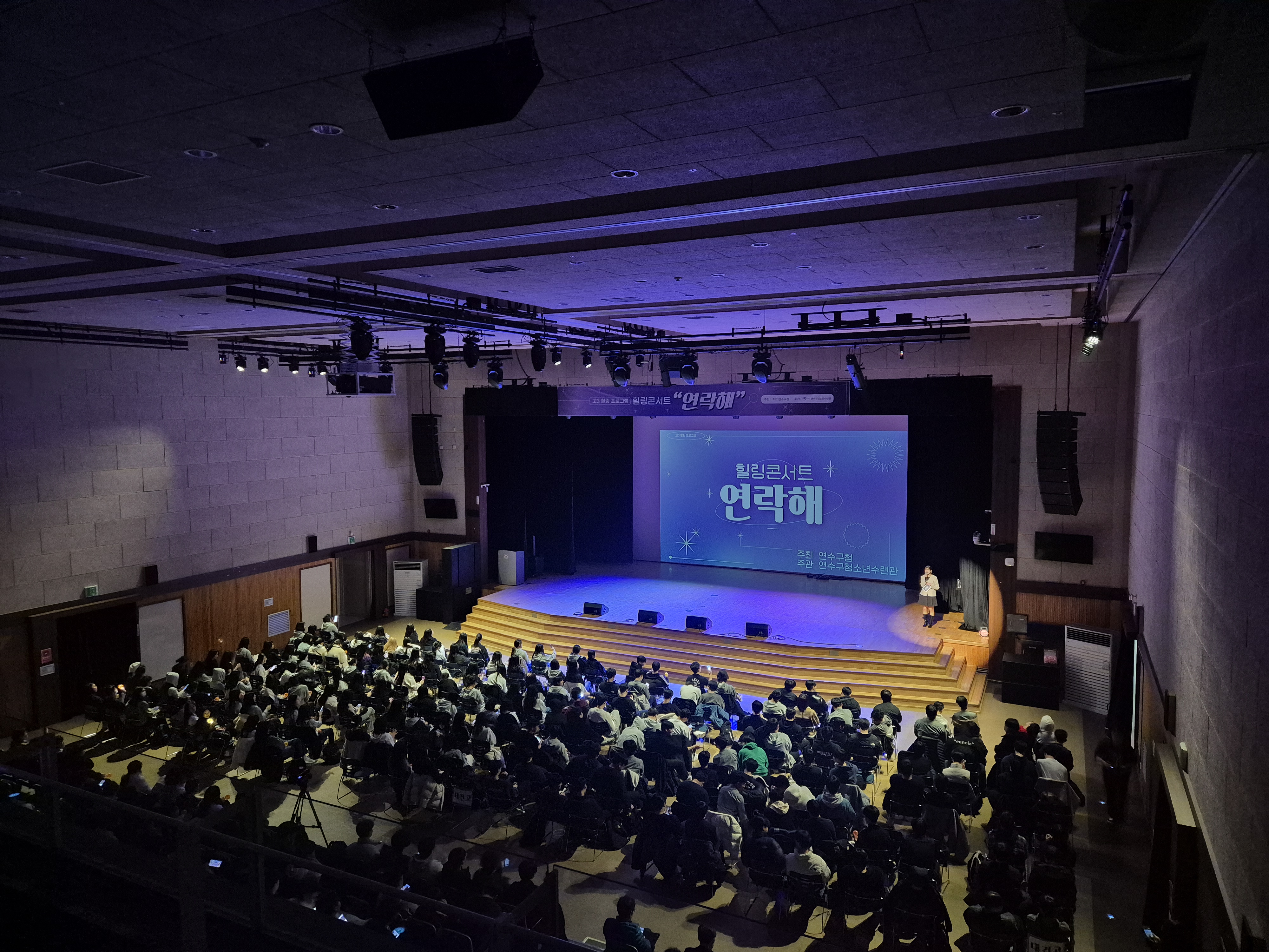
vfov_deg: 58.9
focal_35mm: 23
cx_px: 634
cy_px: 476
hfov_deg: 73.9
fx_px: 843
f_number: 1.8
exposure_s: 1/60
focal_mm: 5.4
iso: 1250
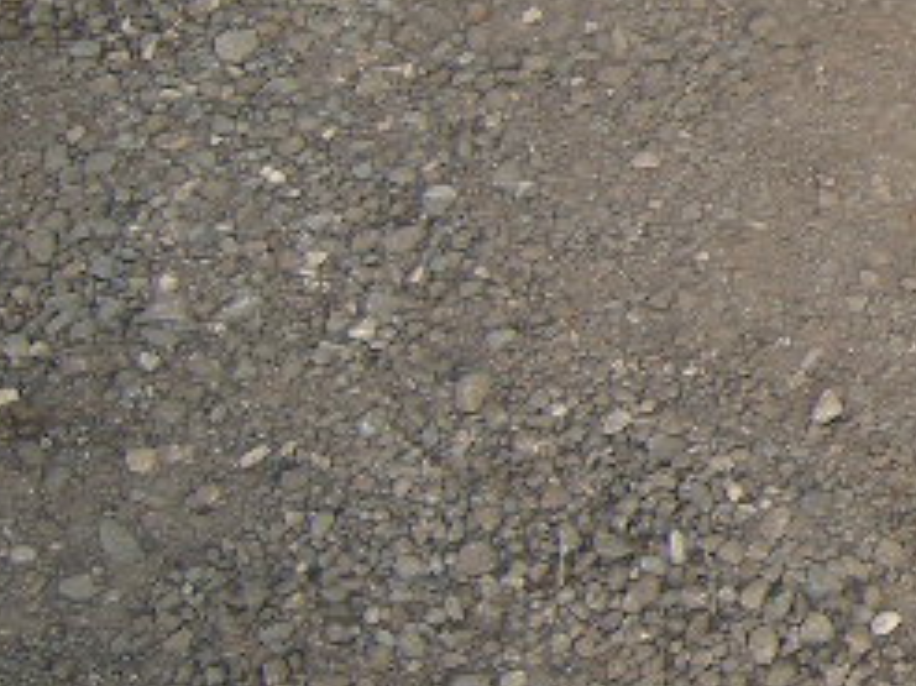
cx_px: 1839
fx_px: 3068
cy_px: 189
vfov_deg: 12.7
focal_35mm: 116
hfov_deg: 14.2
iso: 64
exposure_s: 1/268
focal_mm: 4.7
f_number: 2.8
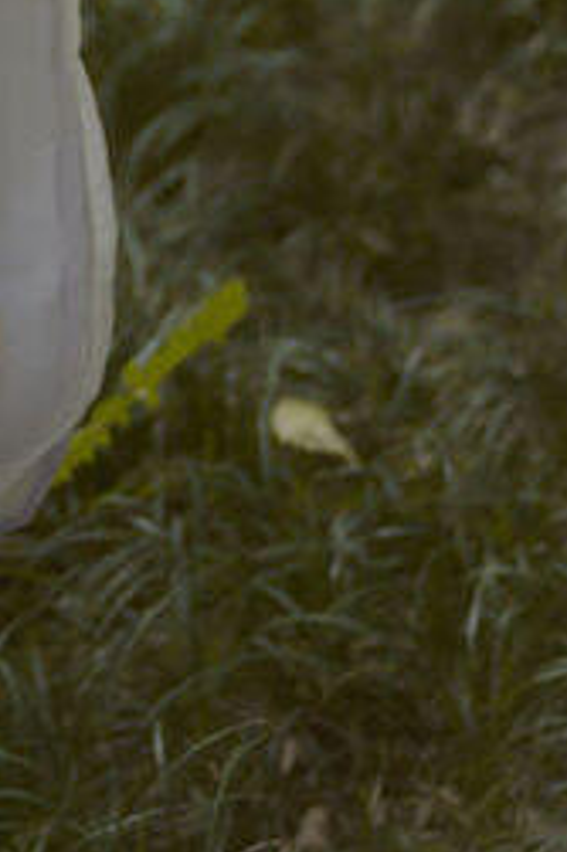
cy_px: -810
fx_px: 6387
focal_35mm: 270
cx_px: -828
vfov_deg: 7.4
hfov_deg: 4.9
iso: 160
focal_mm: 43
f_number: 2.8
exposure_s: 1/400
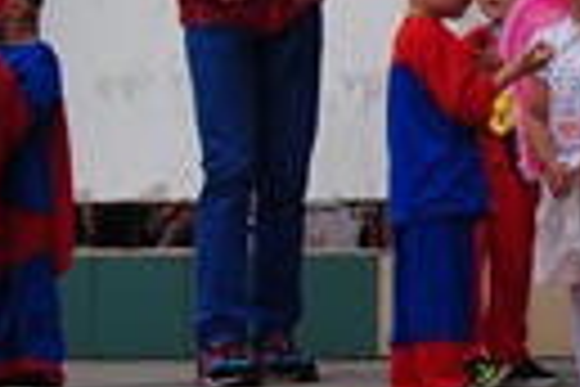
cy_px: 153
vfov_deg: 7.1
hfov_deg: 10.3
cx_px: 859
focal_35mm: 194
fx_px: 3125
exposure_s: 1/160
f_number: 9
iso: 200
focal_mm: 26
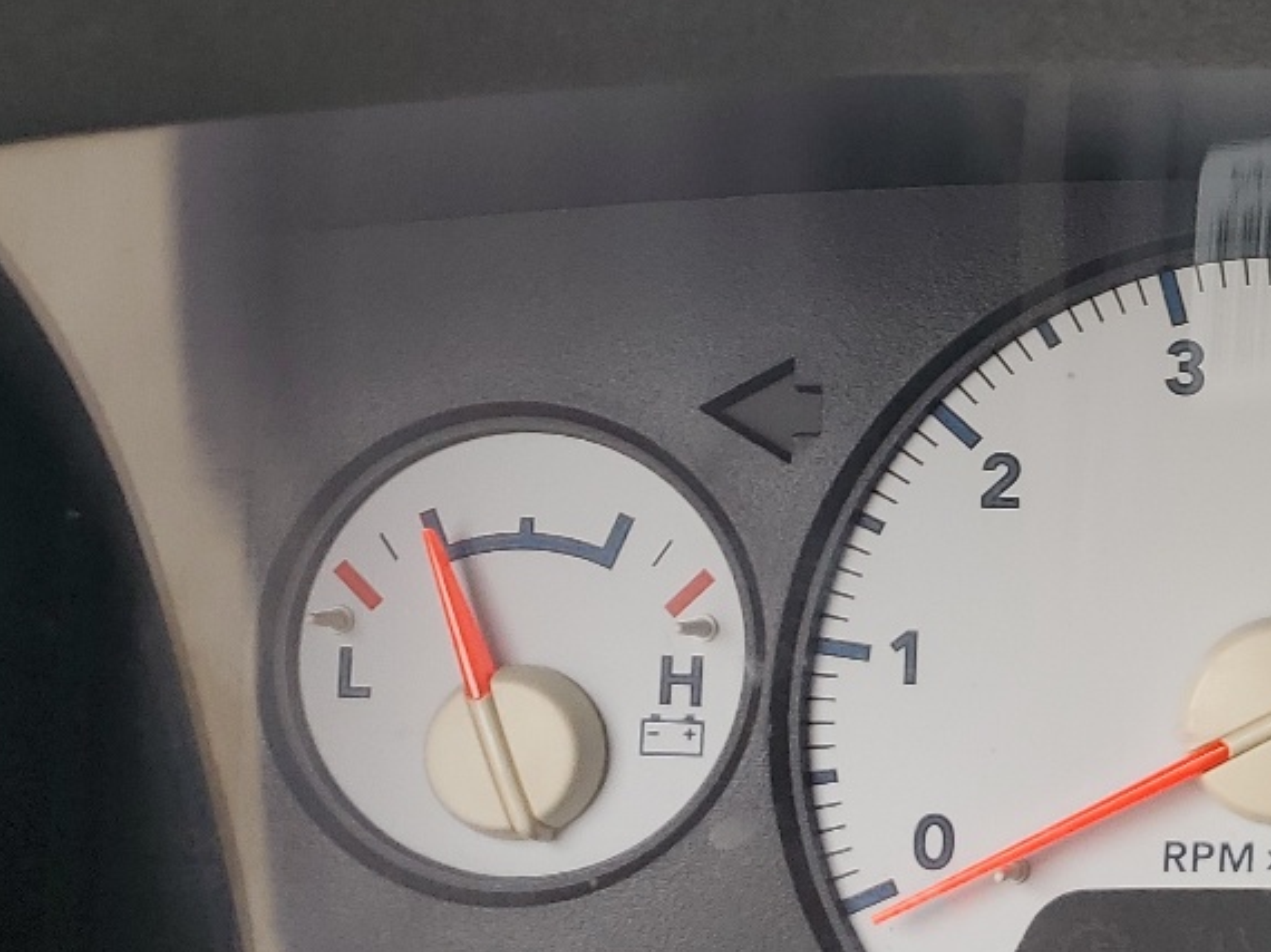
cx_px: 1657
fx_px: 2679
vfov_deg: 20.1
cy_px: 635
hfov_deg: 23.5
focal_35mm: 73
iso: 50
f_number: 1.5
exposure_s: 1/149
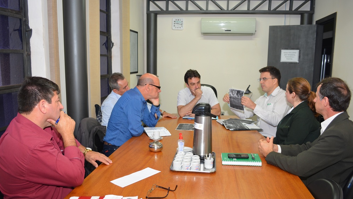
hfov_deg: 61.0
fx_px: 300
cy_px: 114
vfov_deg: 36.6
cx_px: 176
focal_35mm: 32
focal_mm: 20
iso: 640
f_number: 4
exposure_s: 1/60
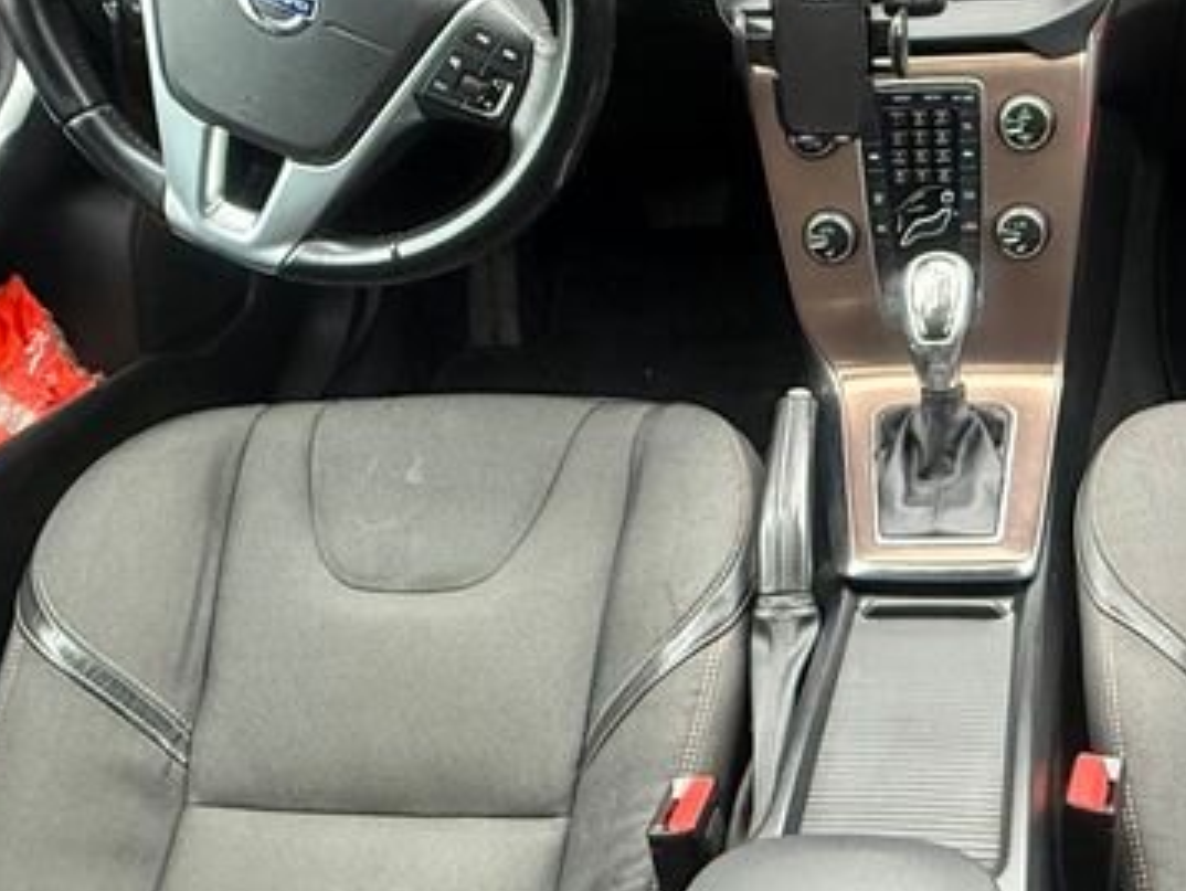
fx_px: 1371
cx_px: 961
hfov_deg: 44.3
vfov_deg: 35.9
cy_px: 388
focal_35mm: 40
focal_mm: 2.22
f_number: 2.2
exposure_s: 1/60
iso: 500
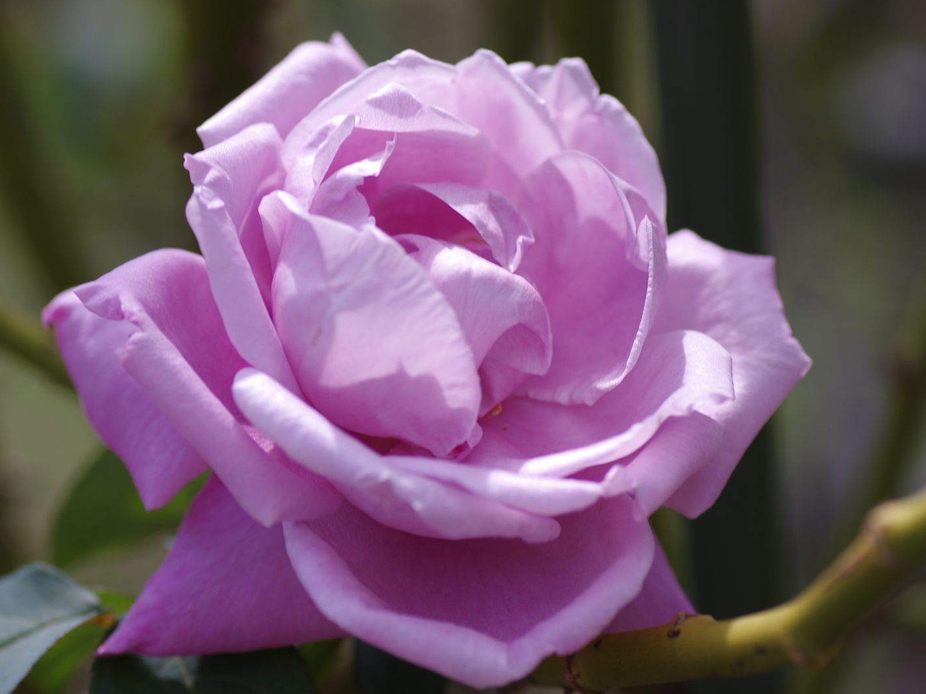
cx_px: 485
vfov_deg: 10.1
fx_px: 3932
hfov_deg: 13.4
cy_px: 347
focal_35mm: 147
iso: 100
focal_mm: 90
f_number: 4
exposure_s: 1/320
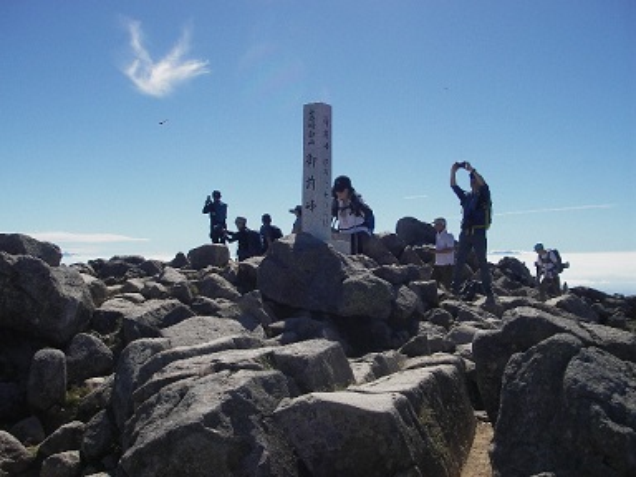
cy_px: 238
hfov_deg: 49.0
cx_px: 318
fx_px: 698
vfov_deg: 37.7
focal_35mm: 38
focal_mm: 6.3
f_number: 6.6
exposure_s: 1/320
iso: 50
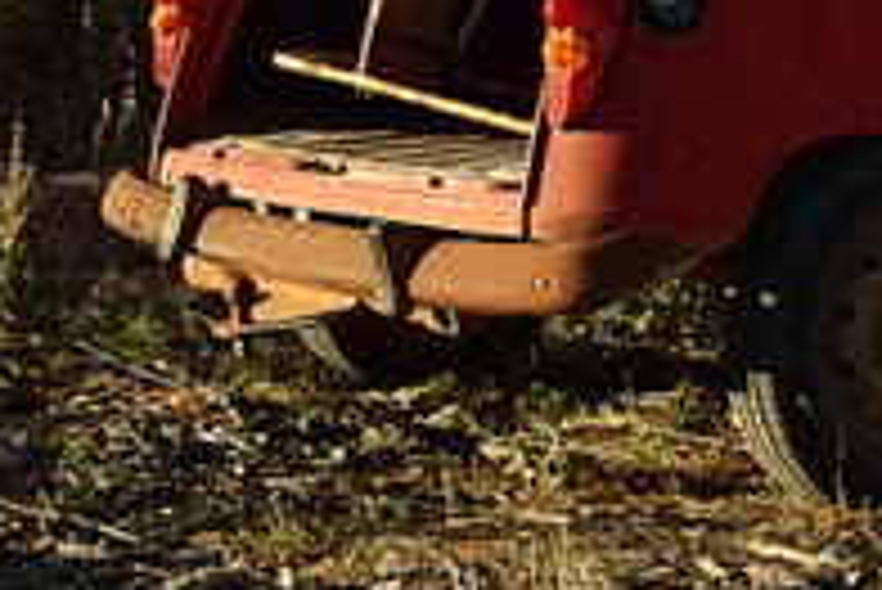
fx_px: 2697
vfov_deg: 12.4
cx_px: 747
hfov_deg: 18.3
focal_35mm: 110
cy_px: 43
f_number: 10
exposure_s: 1/200
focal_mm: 18
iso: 400
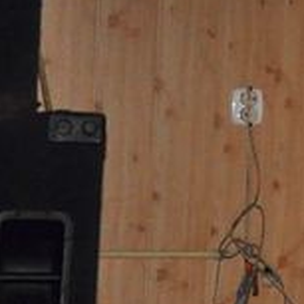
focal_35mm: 269
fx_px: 2673
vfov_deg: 6.5
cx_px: 747
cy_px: 31
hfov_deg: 6.2
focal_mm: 38
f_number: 8
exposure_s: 1/60
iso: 2500
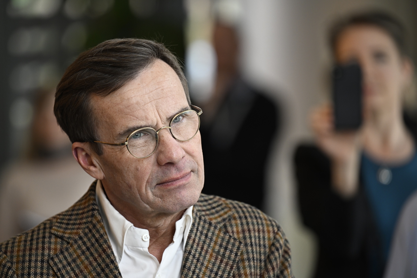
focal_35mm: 200
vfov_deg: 6.9
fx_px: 2316
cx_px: 208
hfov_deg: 10.3
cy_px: 139
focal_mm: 200
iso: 800
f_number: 3.5
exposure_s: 1/250
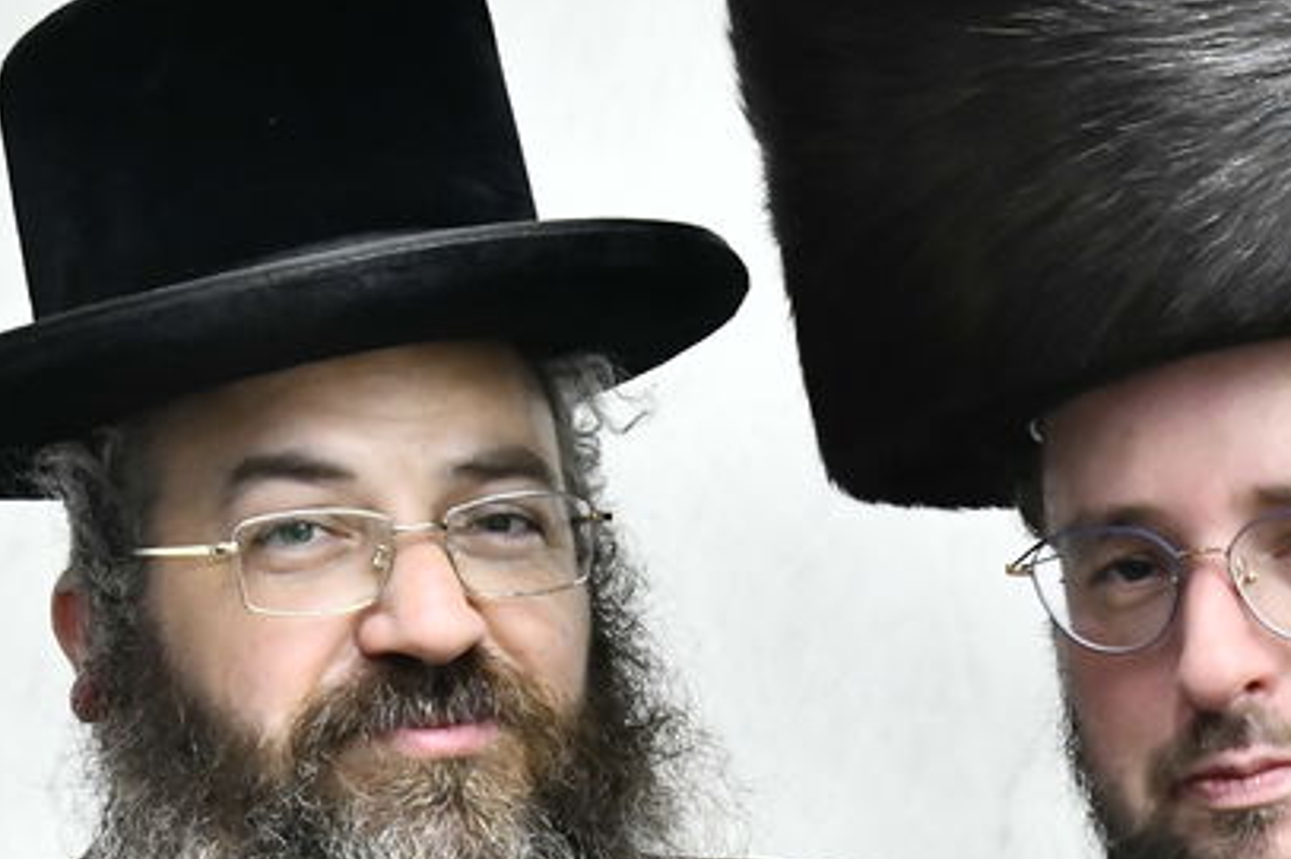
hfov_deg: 17.5
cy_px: 807
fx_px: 4194
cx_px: 841
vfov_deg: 11.6
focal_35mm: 117
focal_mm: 34
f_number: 5
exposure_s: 1/125
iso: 3200
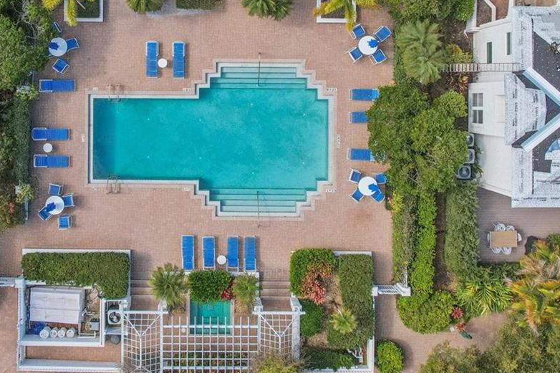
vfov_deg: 29.4
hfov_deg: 43.2
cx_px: 200
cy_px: 92
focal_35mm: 45
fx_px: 700
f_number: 2.8
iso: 400
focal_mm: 8.38
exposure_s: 1/1600
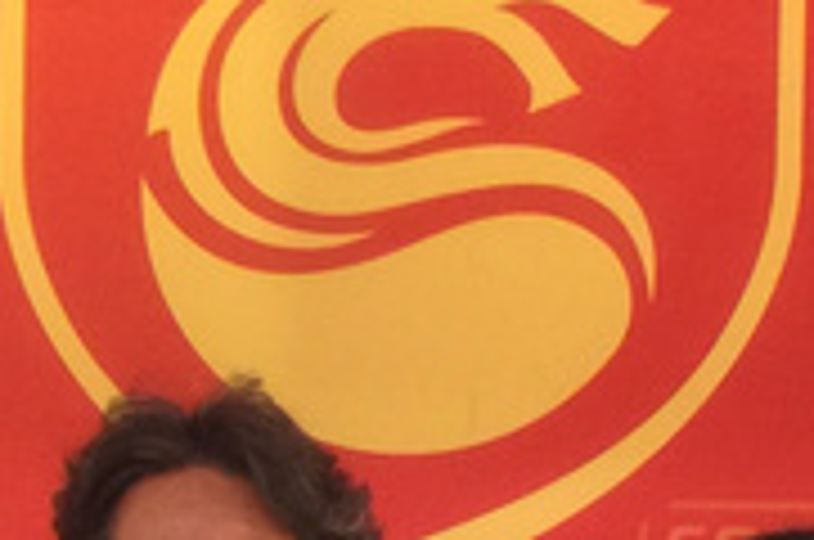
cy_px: 866
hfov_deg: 13.1
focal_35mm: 157
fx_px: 3544
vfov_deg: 8.5
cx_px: 315
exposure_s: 1/10
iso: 100
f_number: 2.2
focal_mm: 4.15
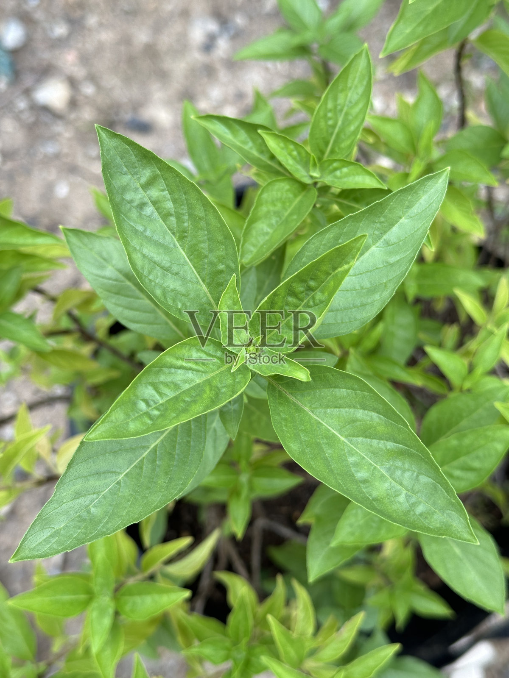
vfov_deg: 39.7
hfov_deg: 30.3
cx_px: 254
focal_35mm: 48
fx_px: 941
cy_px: 339
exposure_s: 1/177
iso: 64
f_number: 1.78
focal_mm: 6.86
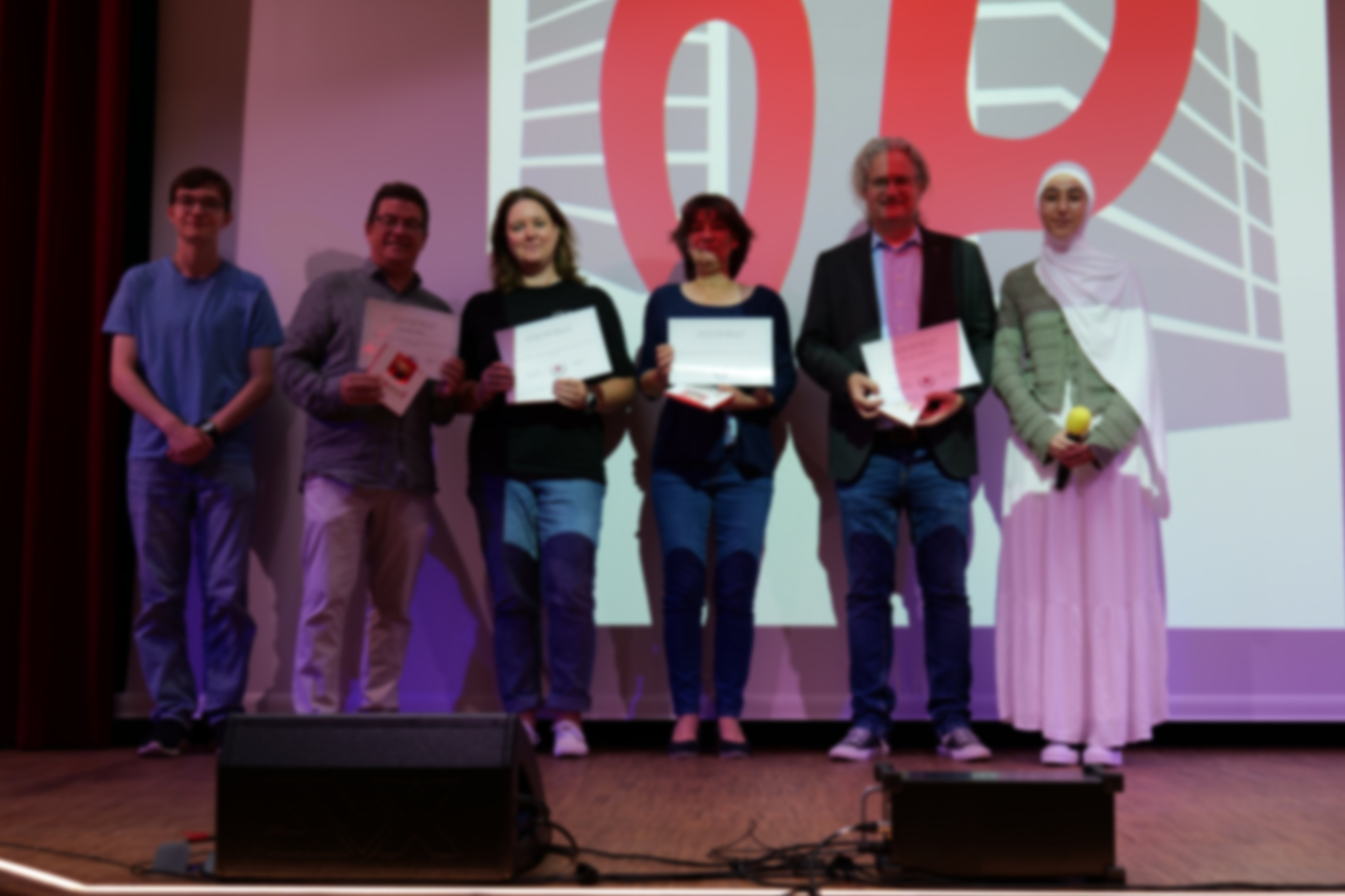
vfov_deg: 28.6
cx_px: 699
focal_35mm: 47
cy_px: 444
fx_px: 1756
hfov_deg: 41.9
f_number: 5
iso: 400
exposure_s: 1/20
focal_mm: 45
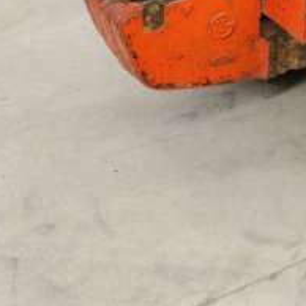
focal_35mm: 105
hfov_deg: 13.2
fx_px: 1050
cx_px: 692
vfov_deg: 14.2
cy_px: -284
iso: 20
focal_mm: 5.4
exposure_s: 1/257
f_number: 1.8
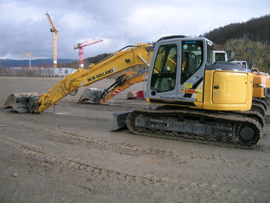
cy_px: 102
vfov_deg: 40.7
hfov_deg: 52.6
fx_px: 273
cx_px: 135
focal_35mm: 35
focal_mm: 5.4
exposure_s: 1/294
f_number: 2.8
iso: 50
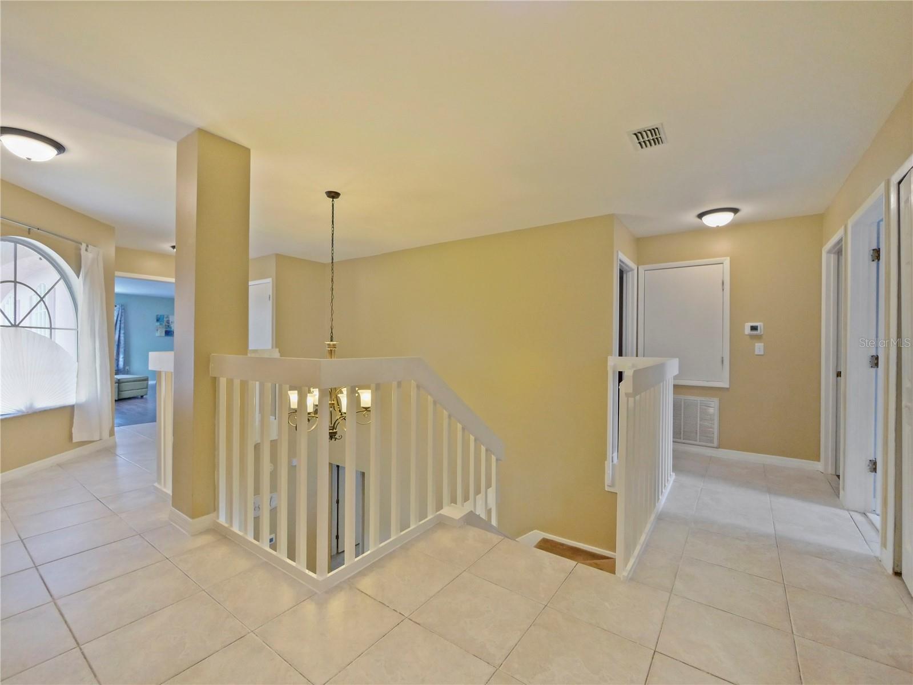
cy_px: 342
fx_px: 369
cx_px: 456
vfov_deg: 85.7
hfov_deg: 102.1
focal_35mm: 14
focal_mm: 7
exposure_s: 1/125
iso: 3200
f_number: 4
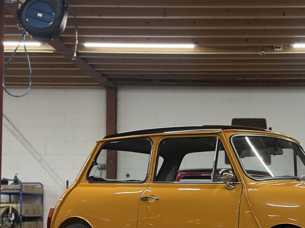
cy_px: 179
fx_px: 705
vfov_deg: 18.3
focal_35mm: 80
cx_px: 238
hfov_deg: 24.1
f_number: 1.78
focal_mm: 6.86
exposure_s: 1/92
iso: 125
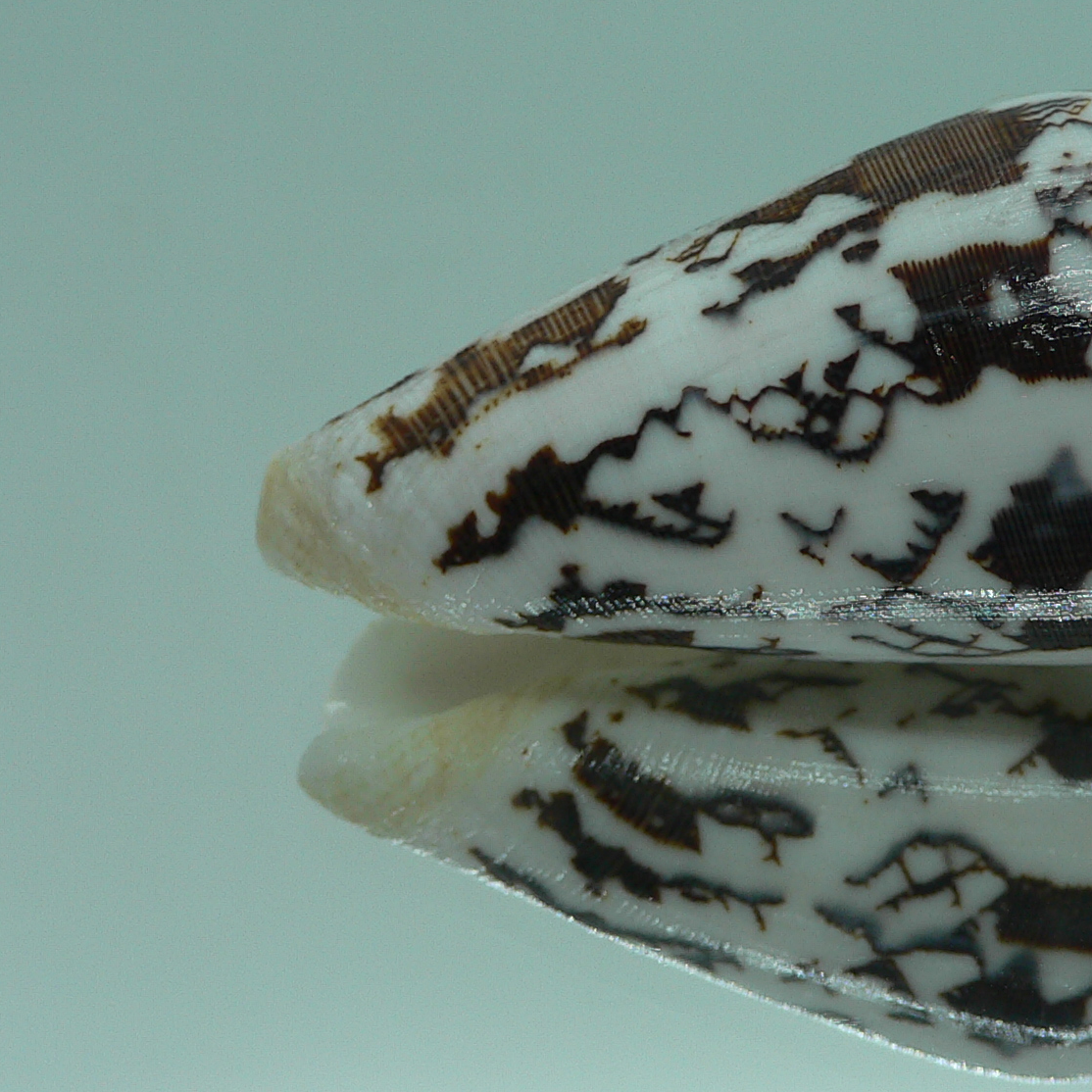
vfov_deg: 30.6
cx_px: 862
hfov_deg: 29.9
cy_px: 523
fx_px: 1999
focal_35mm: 56
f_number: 2.8
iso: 80
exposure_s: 1/80
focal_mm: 4.6
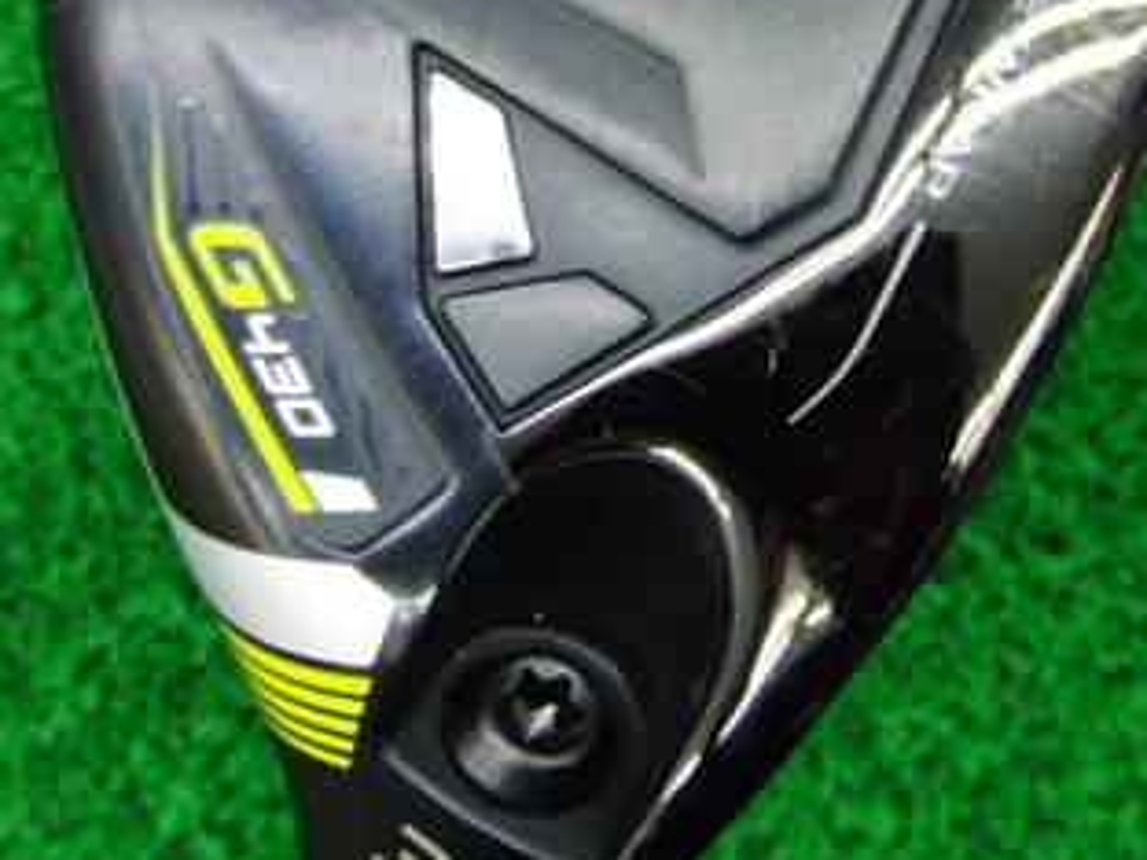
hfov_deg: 25.6
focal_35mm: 76
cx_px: 676
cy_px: -4
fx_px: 2518
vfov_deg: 18.9
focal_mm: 6.42
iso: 400
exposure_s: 1/40
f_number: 3.6
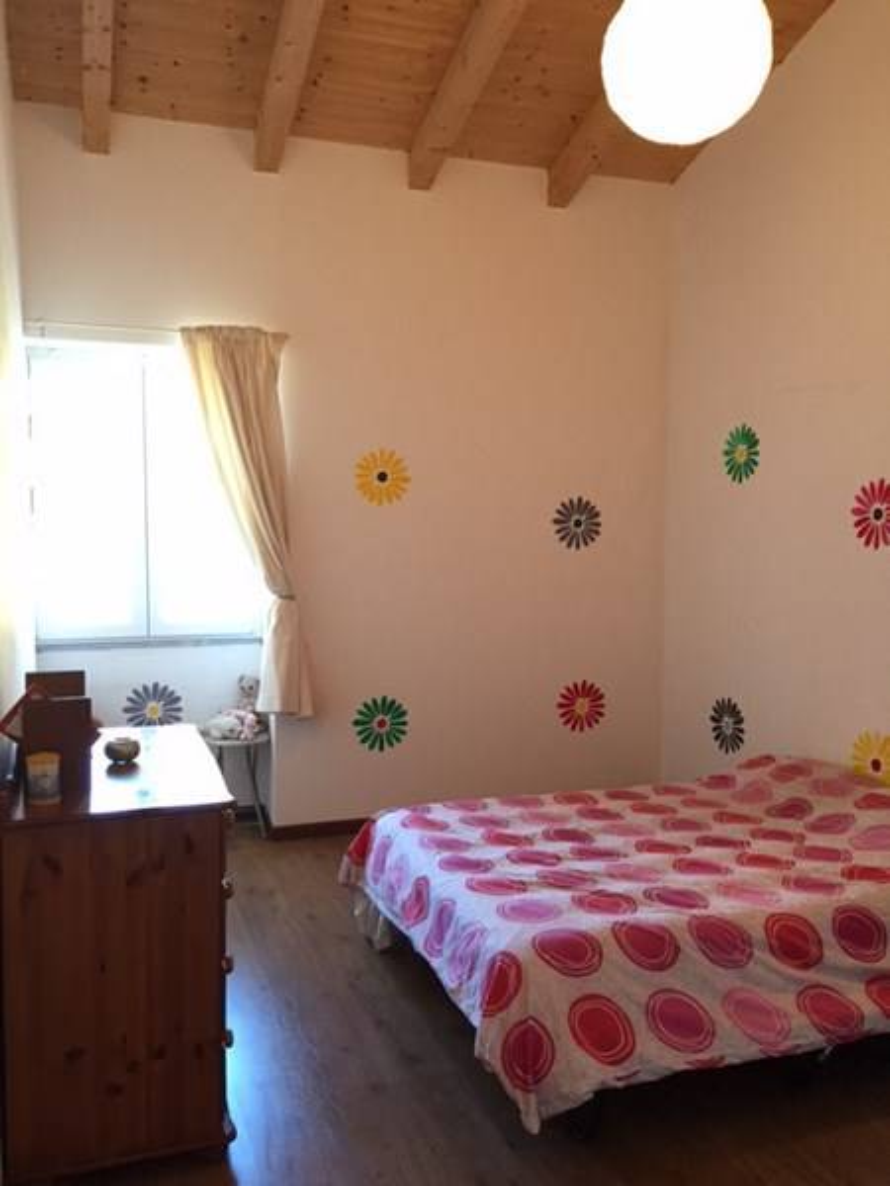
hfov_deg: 48.2
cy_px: 593
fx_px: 994
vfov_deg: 61.7
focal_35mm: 29
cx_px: 445
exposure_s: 1/33
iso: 200
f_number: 2.2
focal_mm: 4.15
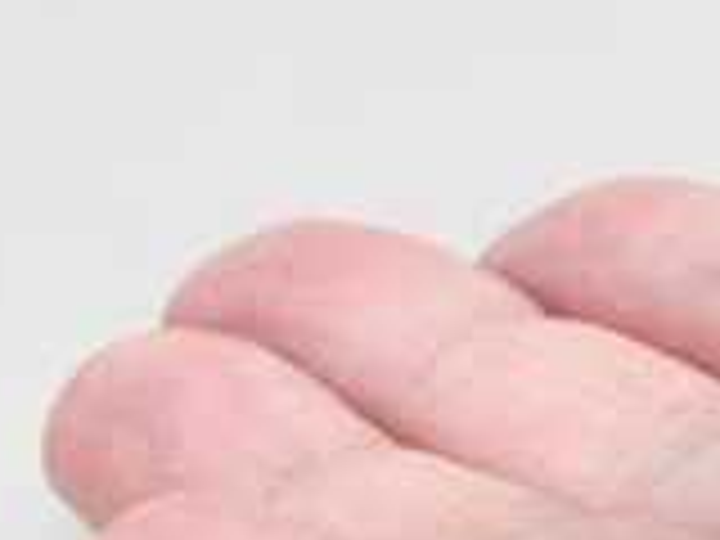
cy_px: -270
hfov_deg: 9.3
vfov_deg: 7.0
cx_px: 940
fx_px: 4326
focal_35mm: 208
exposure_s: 1/99
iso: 80
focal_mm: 6
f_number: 2
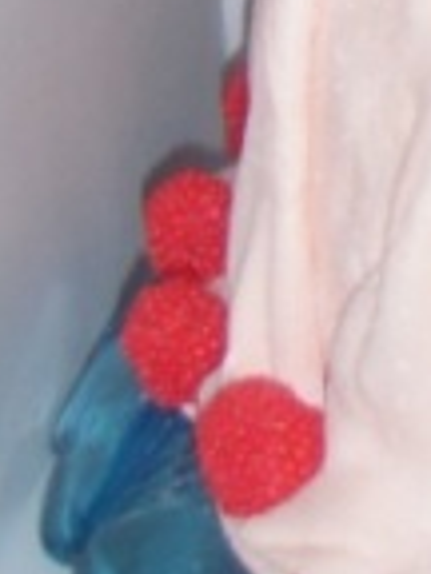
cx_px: 930
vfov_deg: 10.5
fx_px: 2922
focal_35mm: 176
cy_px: -480
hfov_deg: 8.0
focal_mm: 6.7
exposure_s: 1/30
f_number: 3.5
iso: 100
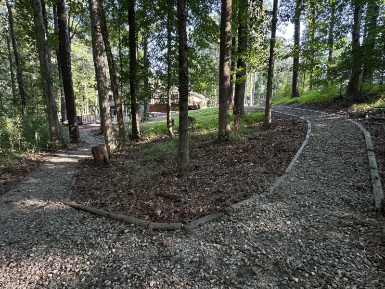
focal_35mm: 14
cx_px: 192
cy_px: 144
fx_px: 156
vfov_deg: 85.7
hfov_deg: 102.1
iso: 64
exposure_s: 1/99
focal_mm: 2.22
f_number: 2.2
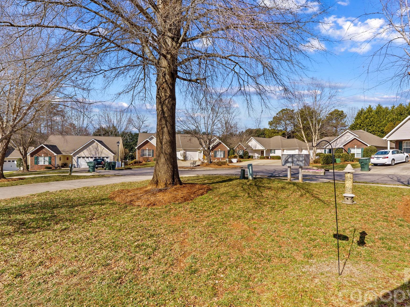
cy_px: 154
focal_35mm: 18
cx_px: 239
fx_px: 213
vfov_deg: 71.6
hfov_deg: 87.0
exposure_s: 1/125
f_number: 8
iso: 100
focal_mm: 16
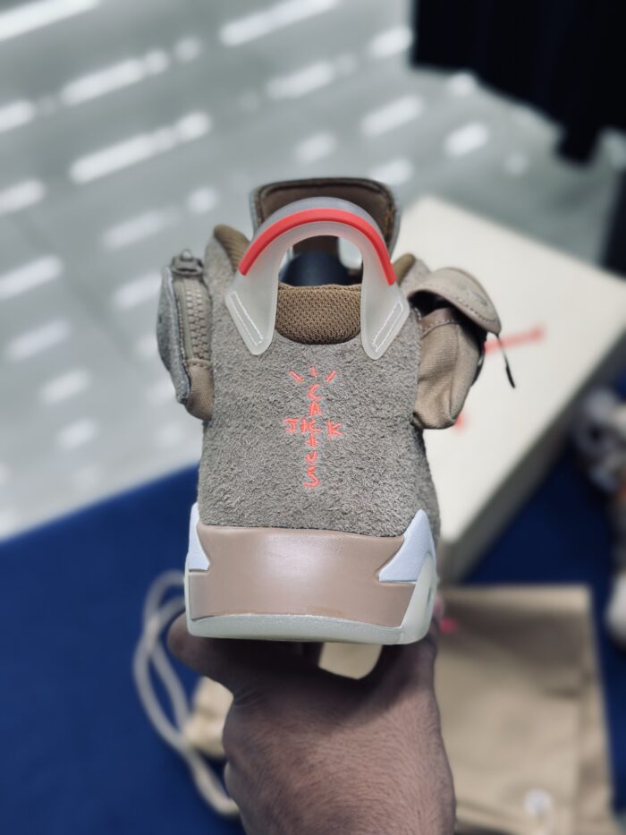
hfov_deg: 30.3
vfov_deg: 39.7
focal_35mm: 48
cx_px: 313
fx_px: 1157
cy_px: 418
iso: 64
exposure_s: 1/100
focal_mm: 6.86
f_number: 1.78
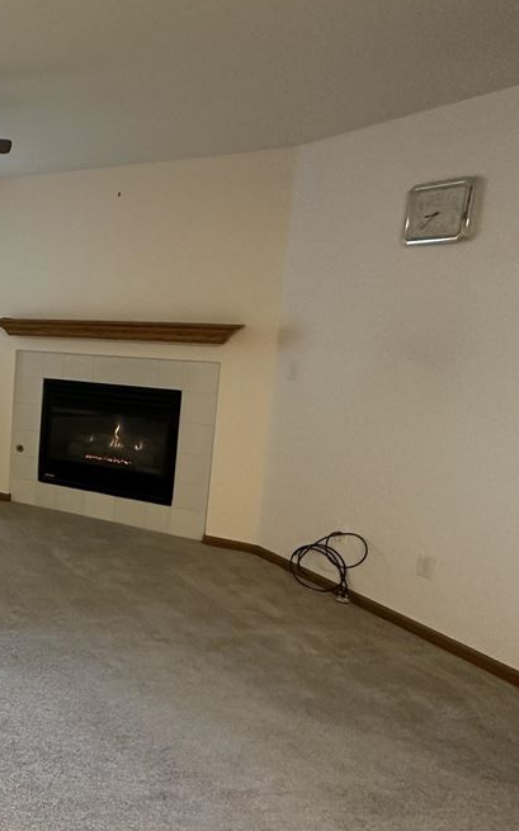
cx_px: -194
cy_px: 393
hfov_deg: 30.9
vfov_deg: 64.6
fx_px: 657
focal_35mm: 29
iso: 320
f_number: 2.2
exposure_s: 1/60
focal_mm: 2.22
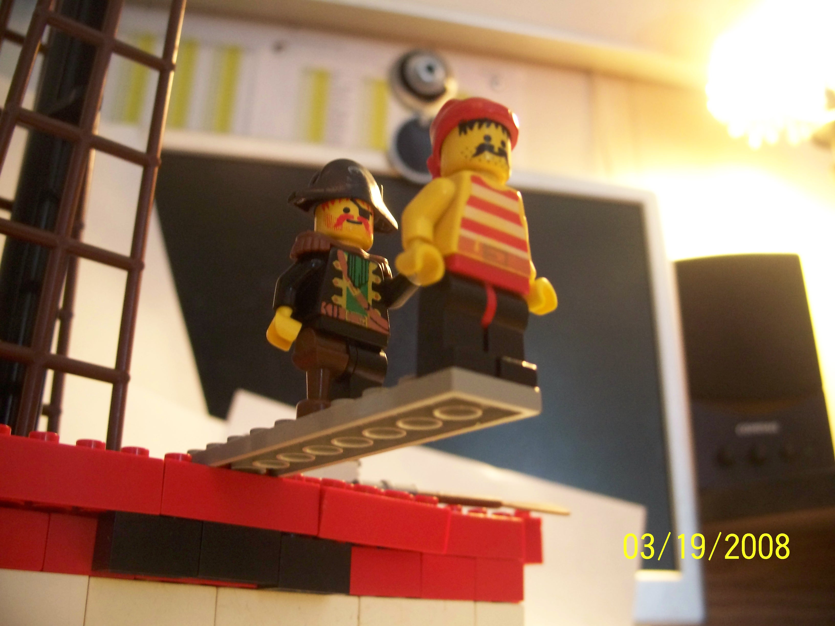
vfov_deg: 38.7
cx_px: 418
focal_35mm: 37
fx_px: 893
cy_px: 313
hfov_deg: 50.1
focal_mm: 7.8
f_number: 2.8
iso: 400
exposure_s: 1/20
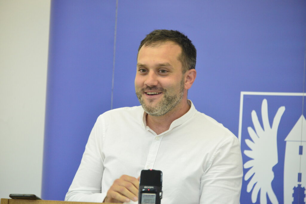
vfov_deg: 6.0
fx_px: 1955
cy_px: 102
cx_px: 153
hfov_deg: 8.9
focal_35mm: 230
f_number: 5.6
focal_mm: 230
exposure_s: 1/125
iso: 4000
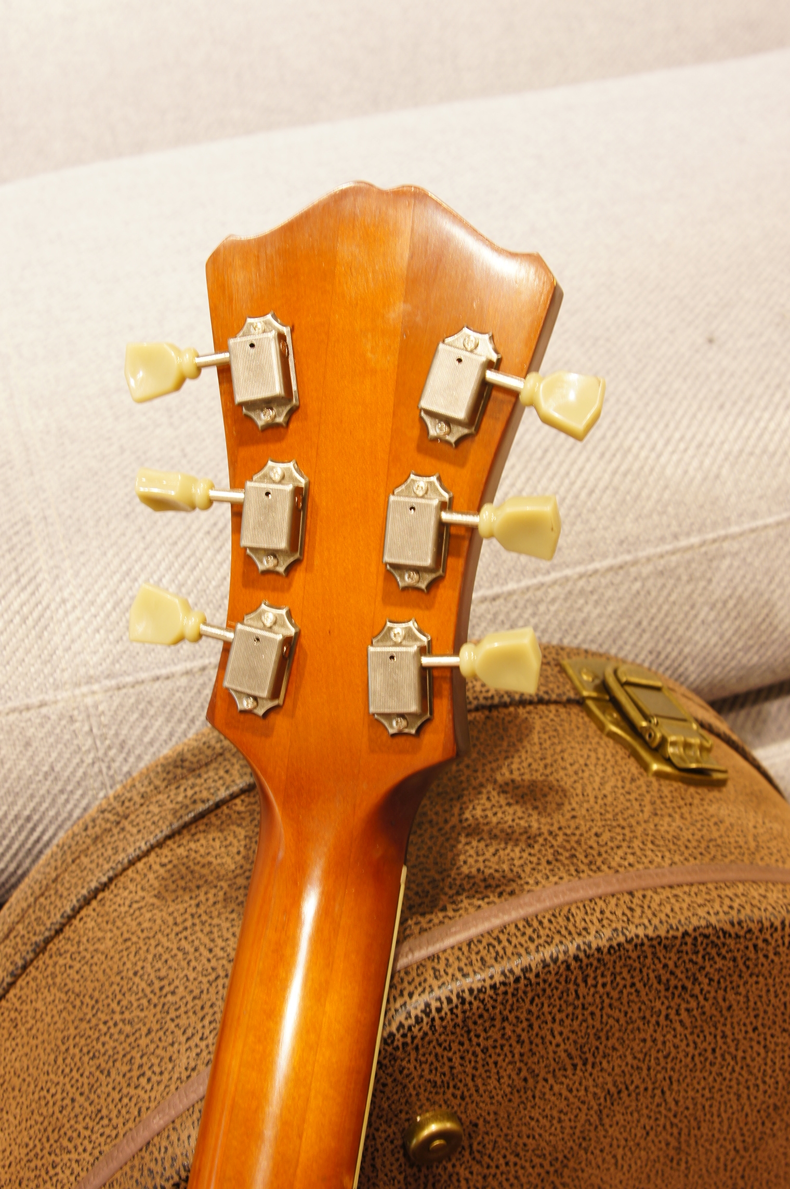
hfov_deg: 29.8
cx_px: 395
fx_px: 1485
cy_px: 594
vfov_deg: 43.6
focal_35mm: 45
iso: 100
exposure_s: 2
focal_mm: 30
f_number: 9
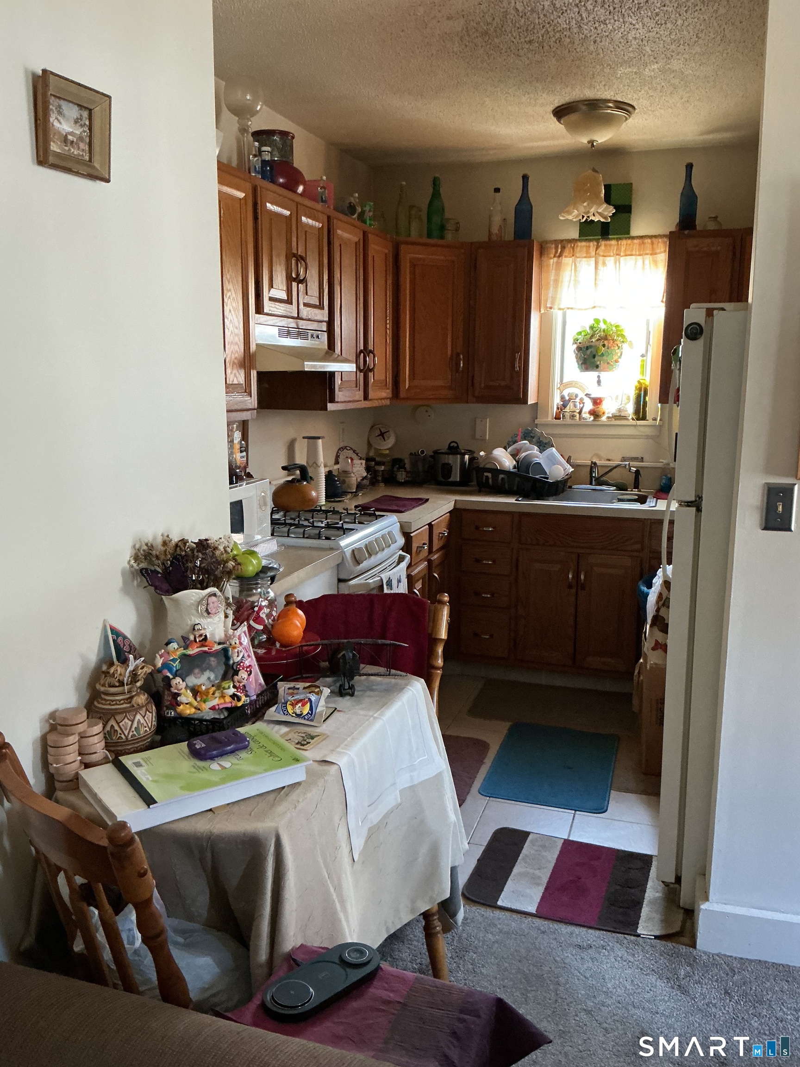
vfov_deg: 61.7
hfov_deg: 48.2
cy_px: 534
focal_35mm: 29
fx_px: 894
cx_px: 400
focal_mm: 3
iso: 320
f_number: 1.8
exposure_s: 1/40
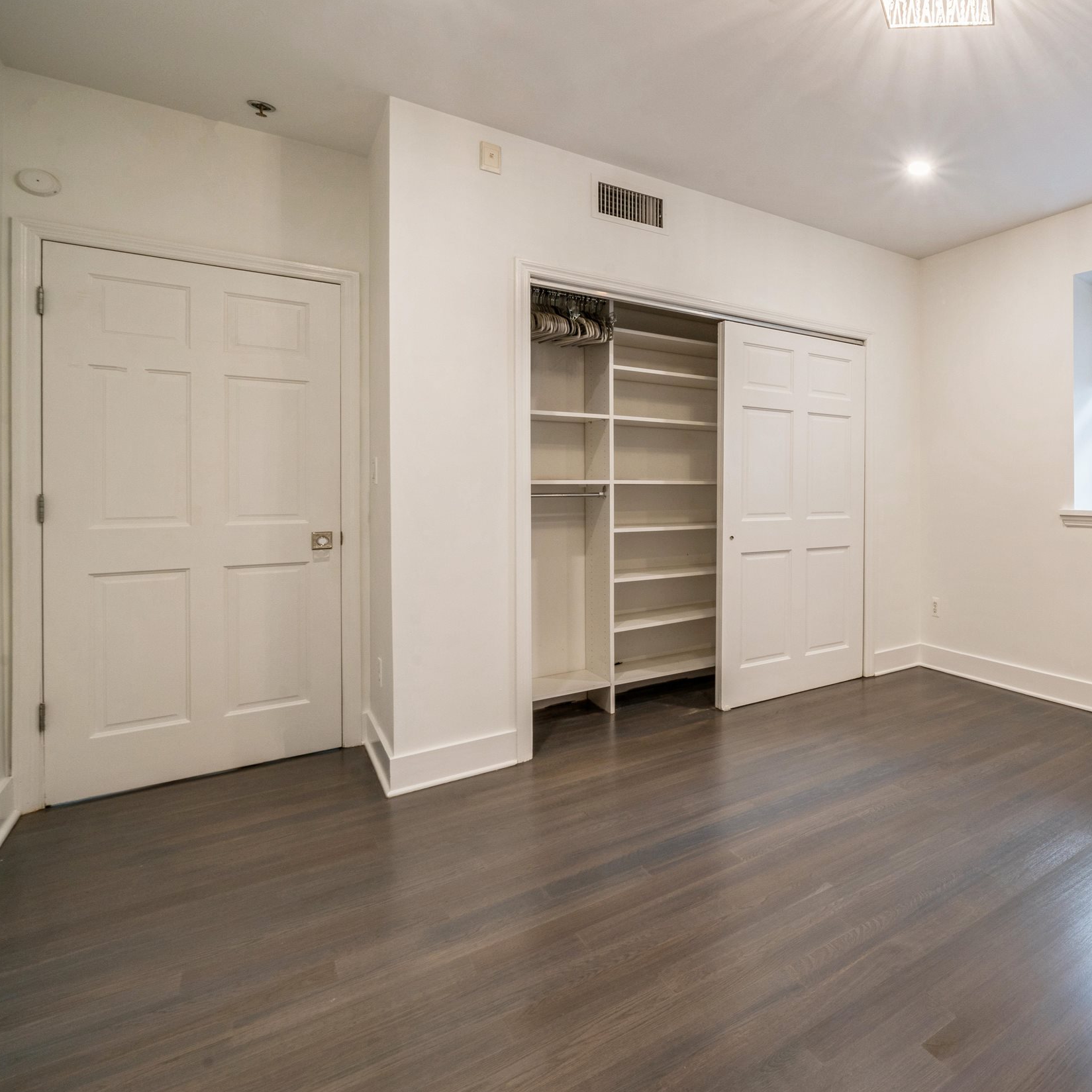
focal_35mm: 19
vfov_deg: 77.6
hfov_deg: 66.4
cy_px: 504
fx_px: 678
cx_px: 948
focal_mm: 12
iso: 200
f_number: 14
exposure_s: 1/1.25
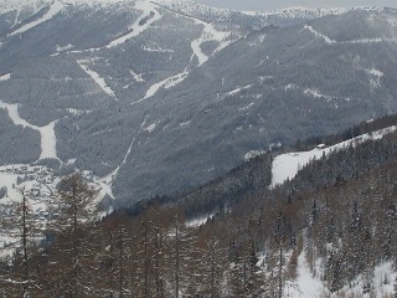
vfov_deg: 19.4
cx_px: 259
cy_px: 169
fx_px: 872
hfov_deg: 25.5
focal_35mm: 76
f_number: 8.4
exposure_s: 1/125
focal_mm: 6.3
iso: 80
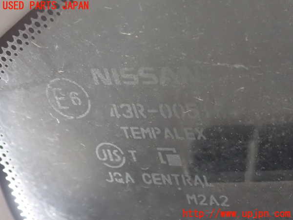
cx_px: 146
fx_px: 770
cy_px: 110
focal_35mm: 91
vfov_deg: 16.2
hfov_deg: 21.5
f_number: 4.7
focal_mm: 16.48
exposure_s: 1/15
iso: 1600
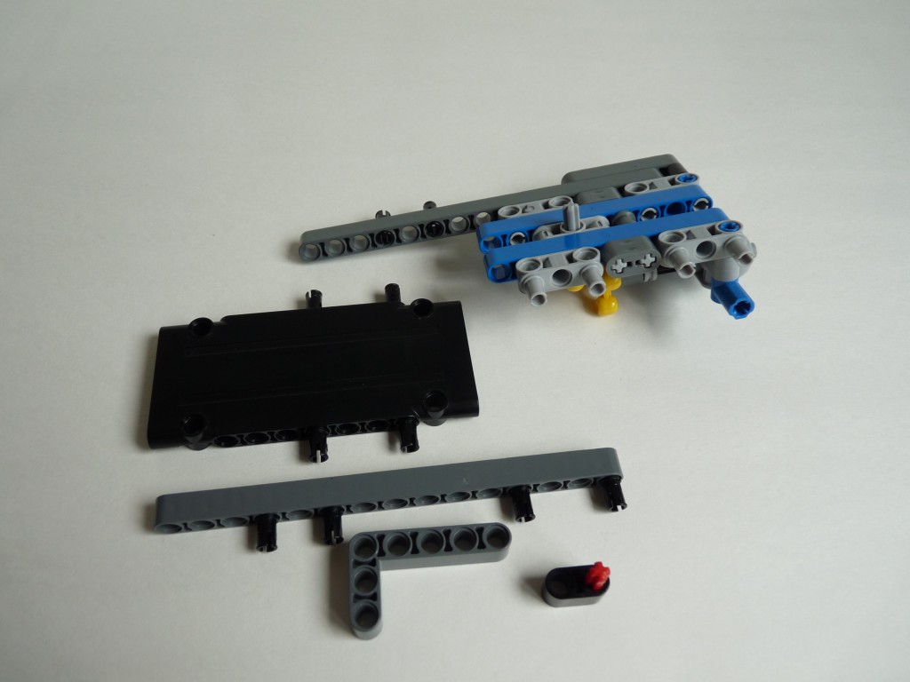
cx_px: 455
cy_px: 341
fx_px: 710
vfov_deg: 51.4
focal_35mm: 27
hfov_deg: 65.3
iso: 100
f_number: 2.8
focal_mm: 4.8
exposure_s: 1/100
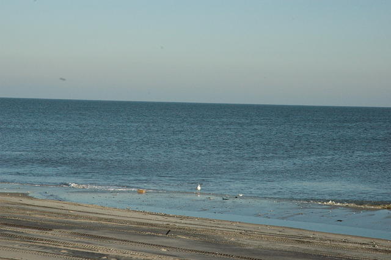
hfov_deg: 19.5
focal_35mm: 105
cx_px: 196
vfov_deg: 13.0
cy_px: 130
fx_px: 1139
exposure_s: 1/800
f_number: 14
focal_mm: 70
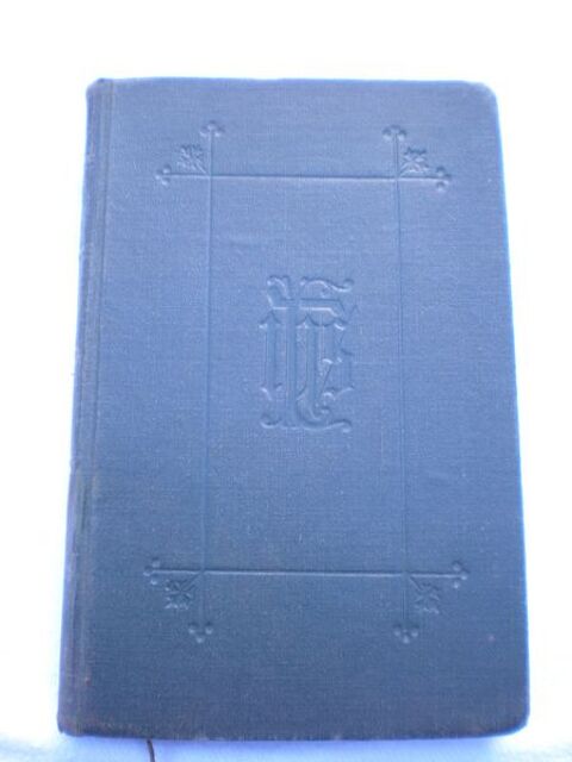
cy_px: 381
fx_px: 837
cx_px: 286
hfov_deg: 37.7
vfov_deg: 49.0
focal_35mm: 38
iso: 101
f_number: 3.1
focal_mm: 6.3
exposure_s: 1/59
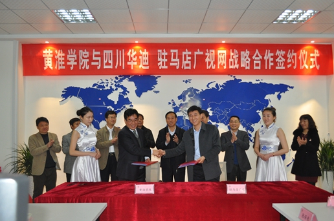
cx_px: 173
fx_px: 296
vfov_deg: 41.0
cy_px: 111
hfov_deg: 58.8
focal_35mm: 32
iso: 800
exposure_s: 1/60
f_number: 3.8
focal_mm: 20
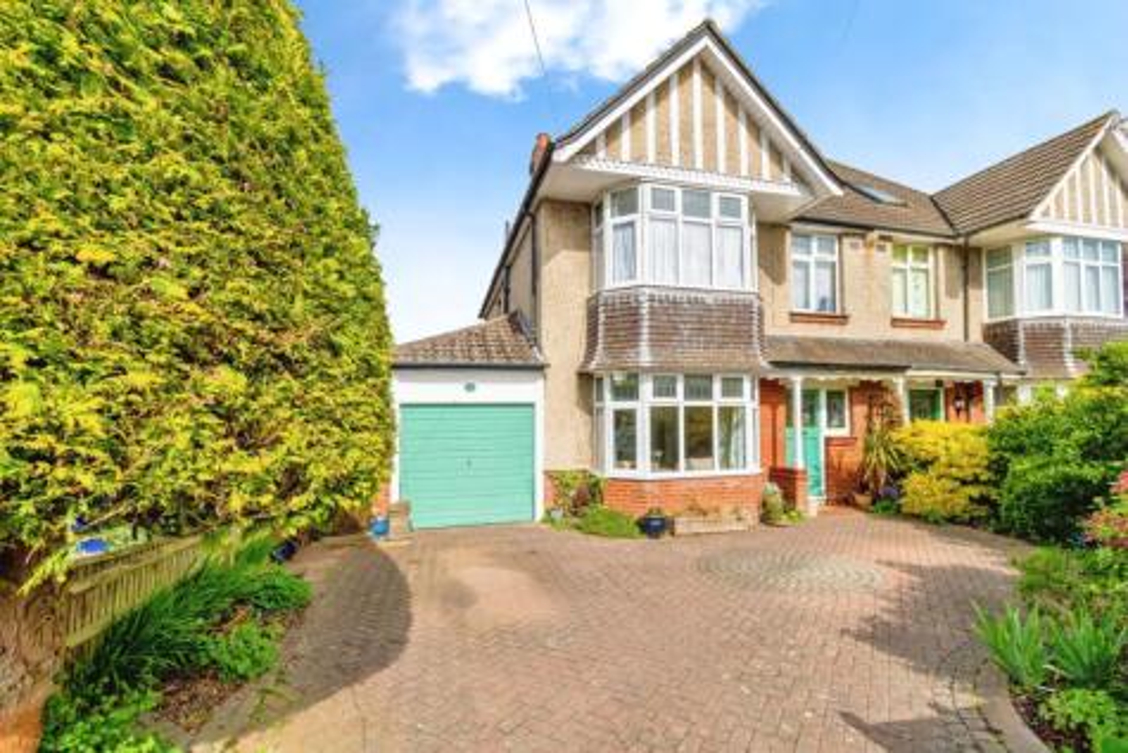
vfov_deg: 77.4
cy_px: 376
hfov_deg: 100.4
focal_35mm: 15
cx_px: 564
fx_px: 470
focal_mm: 10
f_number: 8
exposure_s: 1/1250
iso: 250
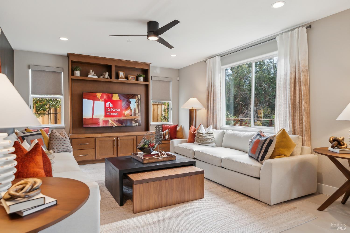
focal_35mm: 21
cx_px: 175
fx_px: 204
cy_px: 116
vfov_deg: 59.5
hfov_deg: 81.2
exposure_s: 1/60
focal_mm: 21
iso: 320
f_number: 5.6
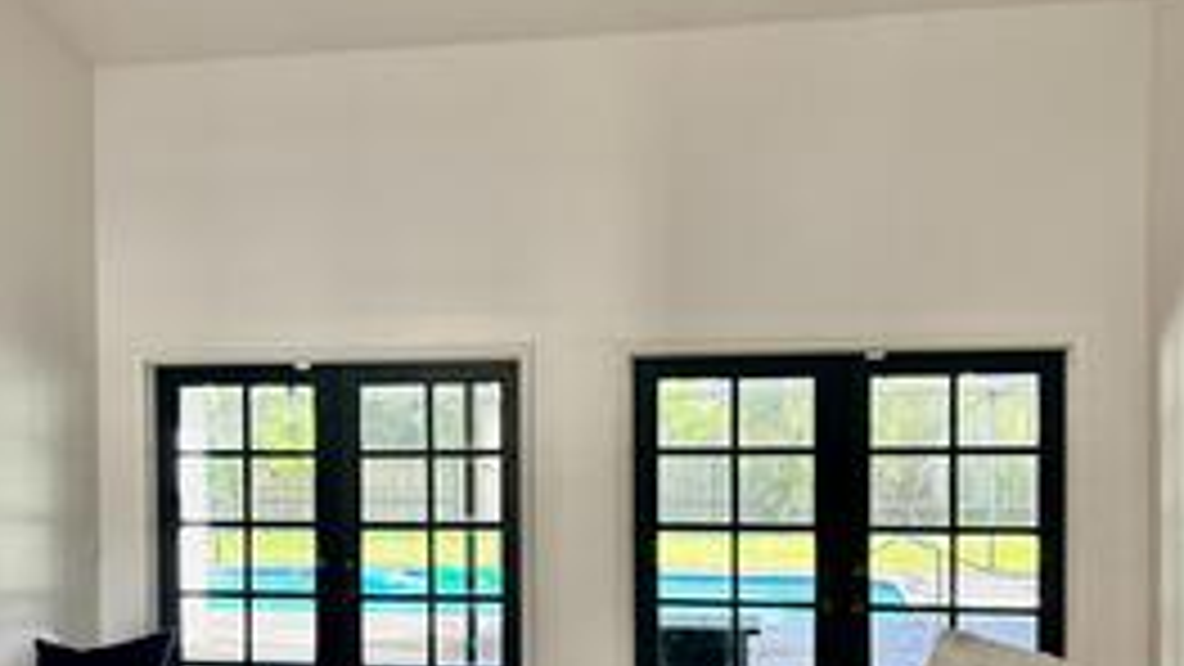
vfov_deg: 27.5
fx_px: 1350
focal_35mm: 43
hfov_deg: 47.3
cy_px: 468
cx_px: 527
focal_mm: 5.96
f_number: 1.6
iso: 80
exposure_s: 1/60
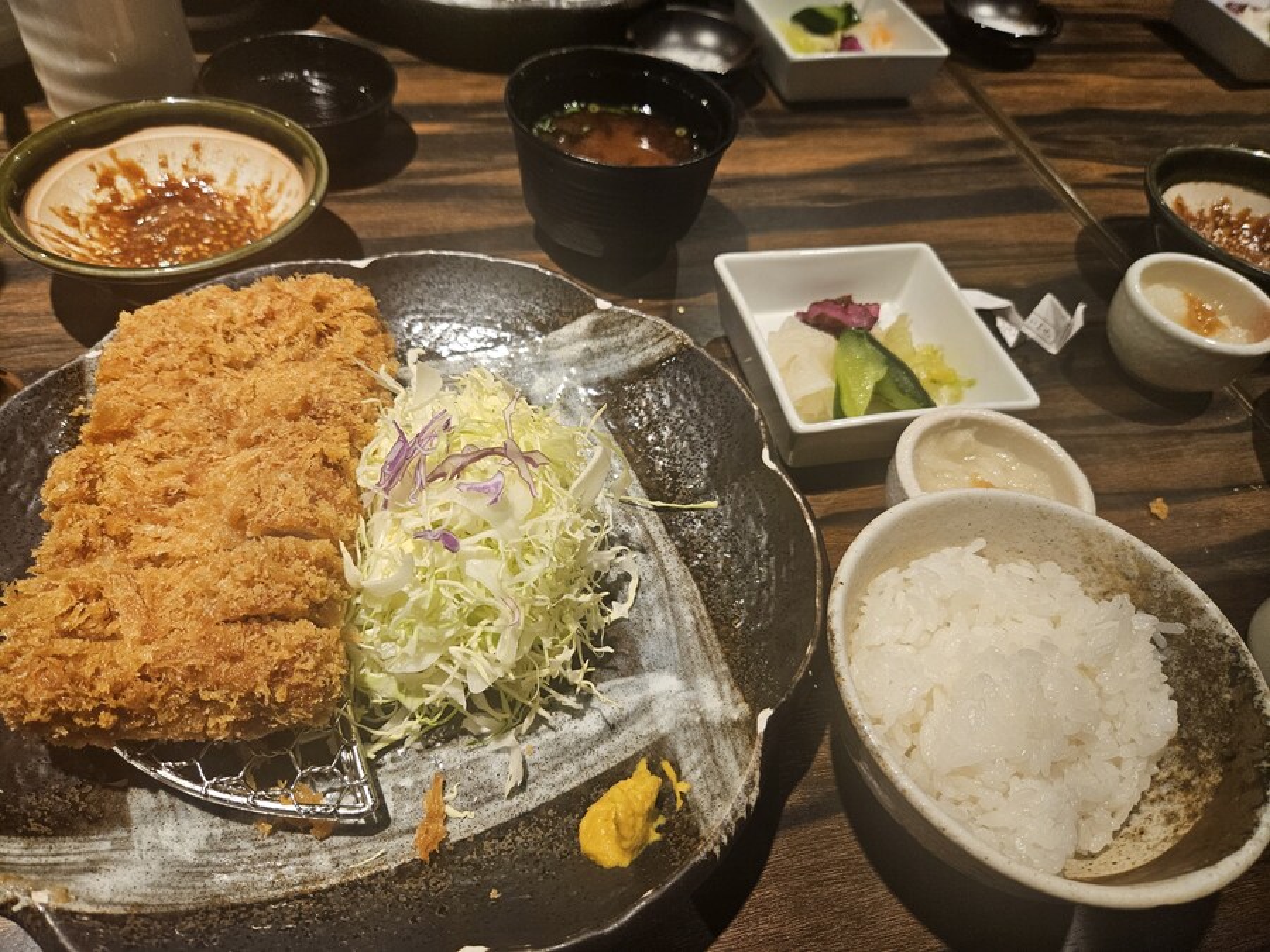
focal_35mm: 23
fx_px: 844
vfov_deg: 58.9
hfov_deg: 73.9
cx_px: 635
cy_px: 476
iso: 250
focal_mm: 5.4
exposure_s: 1/120
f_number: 1.8
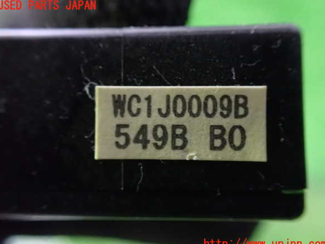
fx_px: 291
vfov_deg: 45.4
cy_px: 125
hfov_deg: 58.4
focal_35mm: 31
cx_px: 162
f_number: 2.3
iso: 1600
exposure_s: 1/25
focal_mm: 5.4
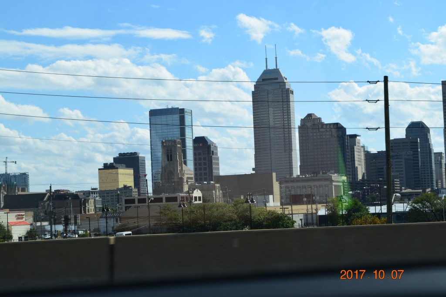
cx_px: 223
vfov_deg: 16.5
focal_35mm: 82
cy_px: 148
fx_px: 1022
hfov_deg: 24.6
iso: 360
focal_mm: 55
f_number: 11
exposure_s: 1/500
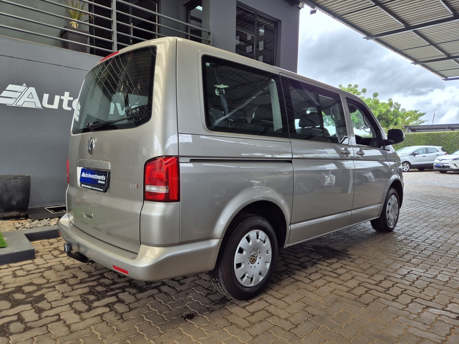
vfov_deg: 58.9
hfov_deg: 73.9
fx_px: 305
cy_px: 172
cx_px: 230
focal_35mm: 23
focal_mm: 5.4
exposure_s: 1/378
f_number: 1.8
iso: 25
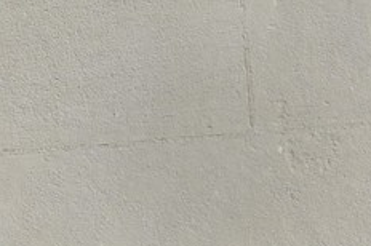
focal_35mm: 310
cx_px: -872
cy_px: -236
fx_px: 3190
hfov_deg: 6.0
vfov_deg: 4.4
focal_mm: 45
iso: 200
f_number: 16
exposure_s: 1/160
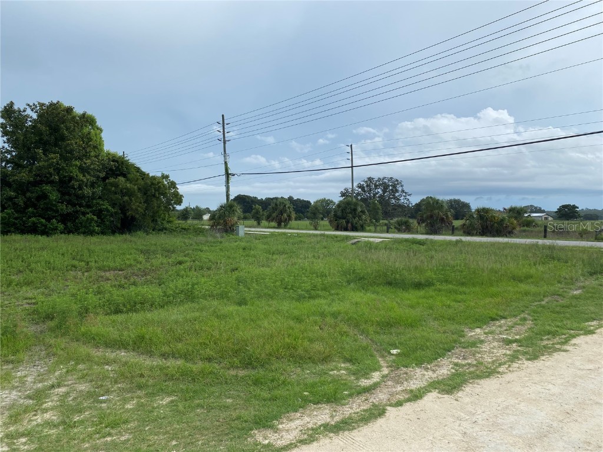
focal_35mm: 26
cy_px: 226
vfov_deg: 53.1
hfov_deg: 67.3
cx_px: 302
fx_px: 453
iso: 32
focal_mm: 4.25
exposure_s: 1/752
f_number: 1.8
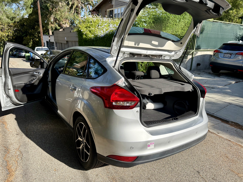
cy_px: 91
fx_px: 168
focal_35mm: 24
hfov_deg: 71.6
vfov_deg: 56.8
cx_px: 122
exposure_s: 1/3021
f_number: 1.78
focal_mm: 6.76
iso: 100
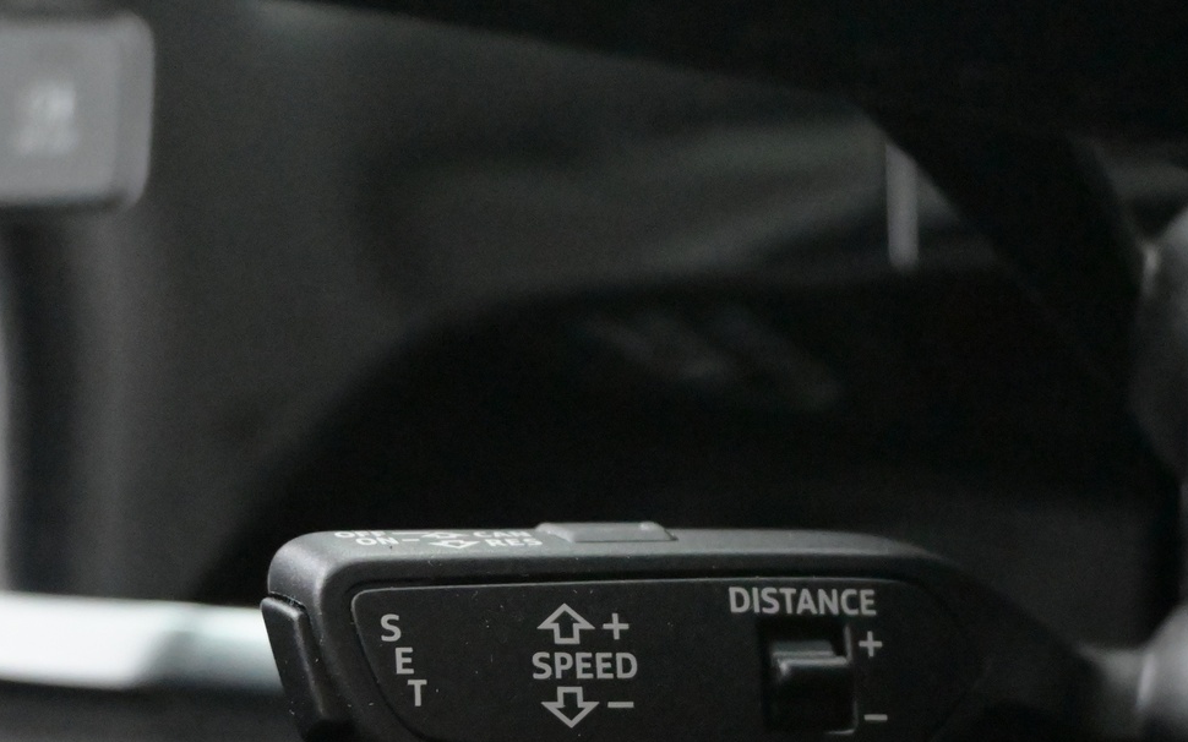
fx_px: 2604
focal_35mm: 80
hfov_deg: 25.7
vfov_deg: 16.0
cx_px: 677
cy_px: 651
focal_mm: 31.5
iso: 12800
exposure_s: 1/50
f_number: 5
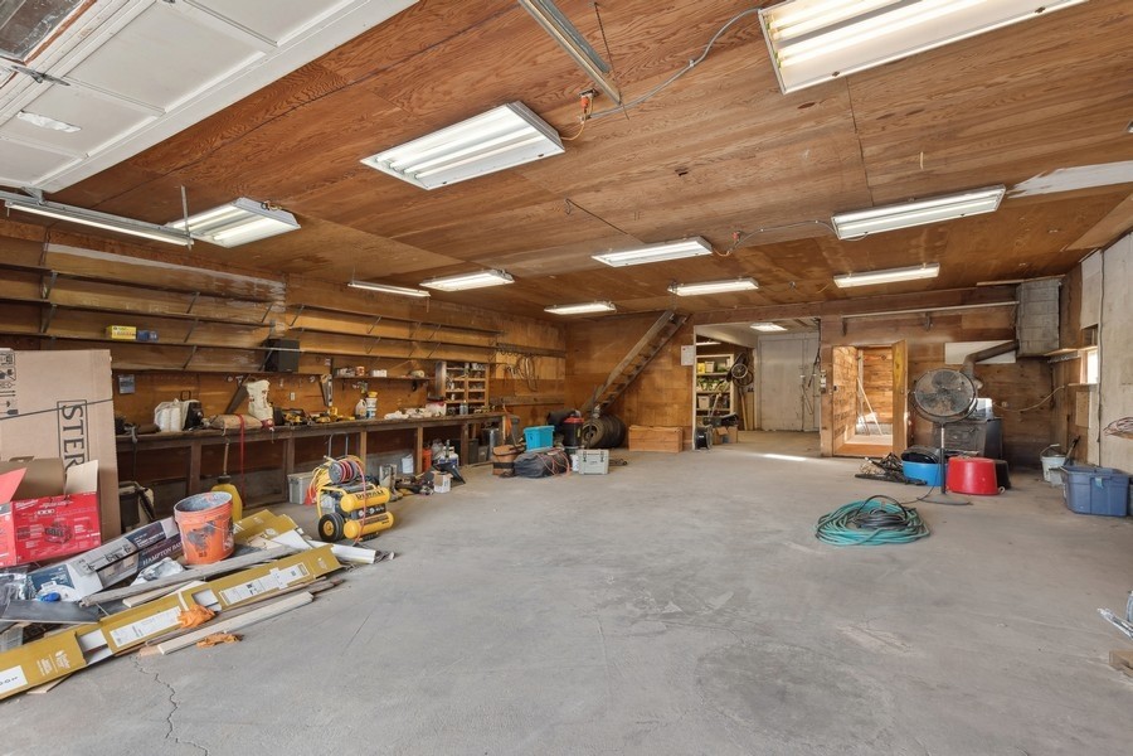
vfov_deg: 77.3
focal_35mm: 15
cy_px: 378
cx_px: 566
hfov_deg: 100.4
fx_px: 472
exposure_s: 1/6
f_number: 6.3
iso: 100
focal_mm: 10
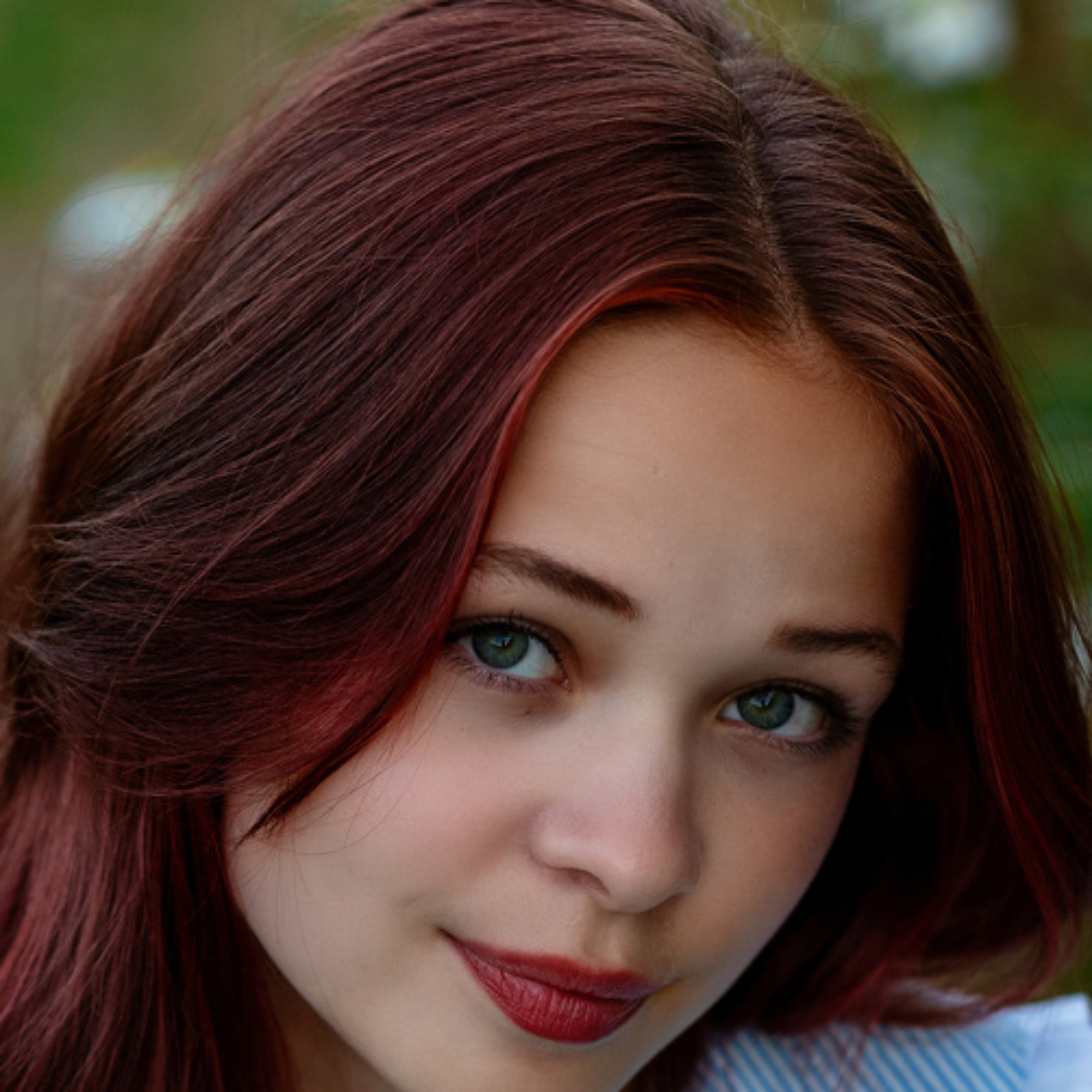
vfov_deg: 7.0
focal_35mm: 249
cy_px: 1390
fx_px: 8887
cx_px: 567
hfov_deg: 7.0
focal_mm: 105
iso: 320
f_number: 2.8
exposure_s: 1/1000
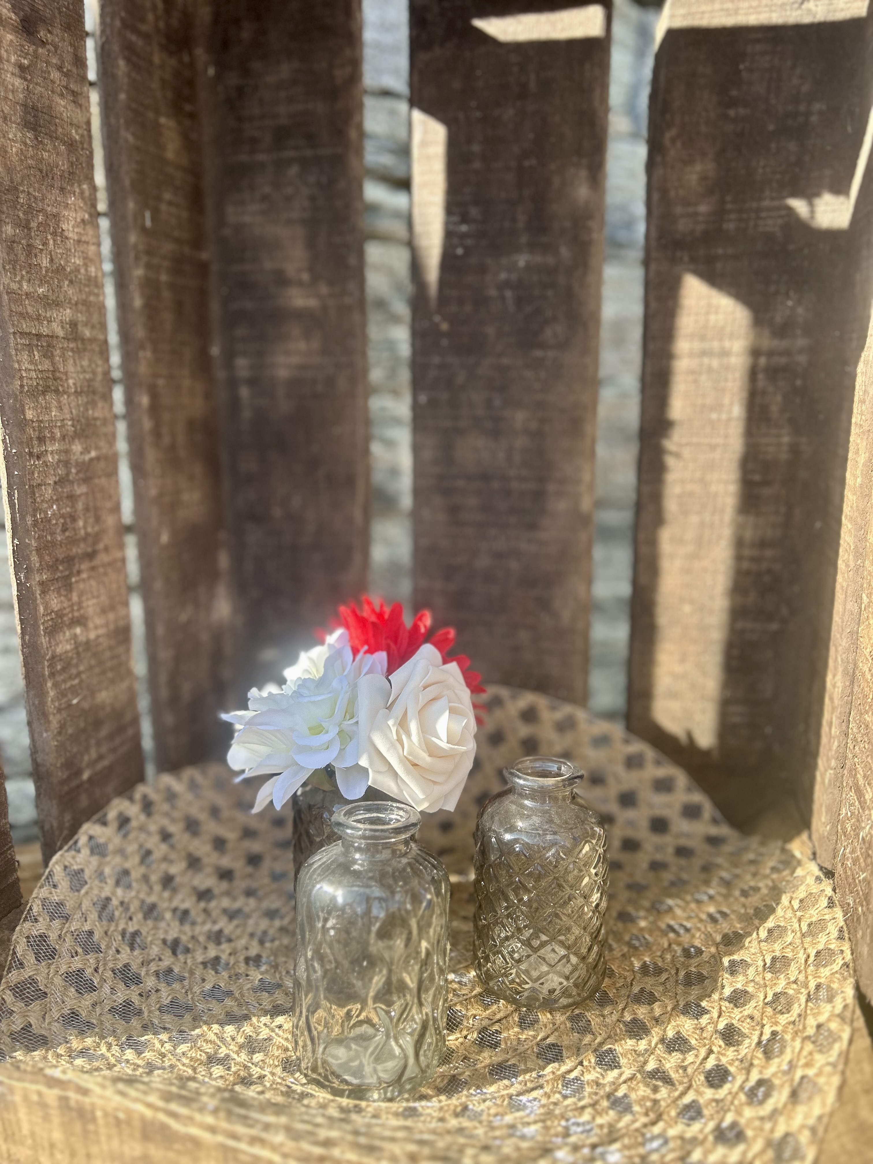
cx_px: 436
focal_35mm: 26
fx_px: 874
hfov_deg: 53.1
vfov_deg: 67.3
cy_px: 582
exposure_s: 1/502
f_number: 1.5
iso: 50
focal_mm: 5.7
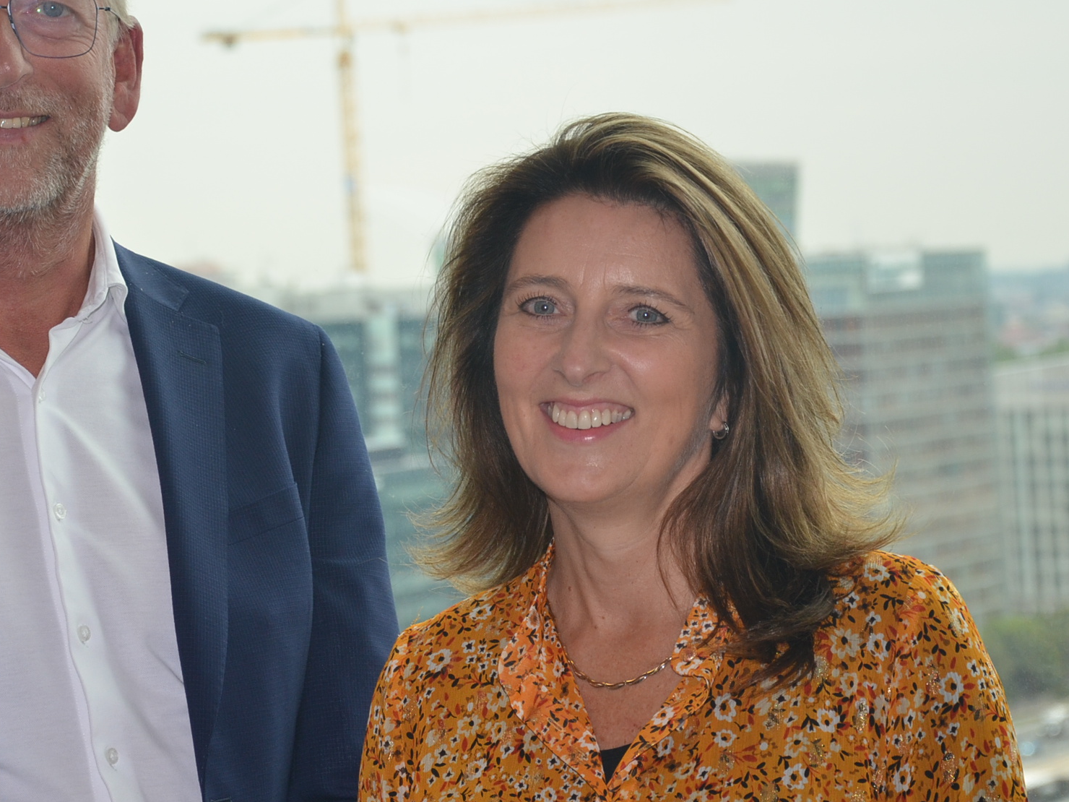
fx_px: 4293
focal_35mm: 139
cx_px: 359
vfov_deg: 10.7
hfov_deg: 14.2
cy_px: 358
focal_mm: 58
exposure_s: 1/125
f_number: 5
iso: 400
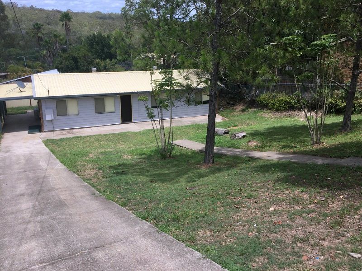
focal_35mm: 31
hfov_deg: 58.4
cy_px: 136
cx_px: 181
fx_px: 324
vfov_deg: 45.4
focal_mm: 3.3
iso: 25
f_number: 2.4
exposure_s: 1/994
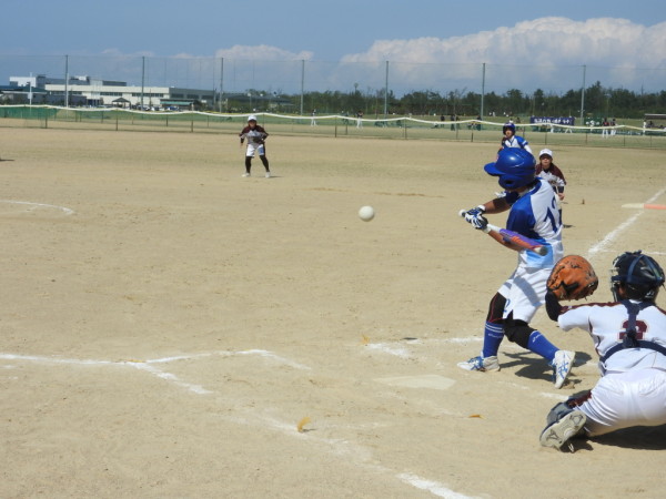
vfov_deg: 18.4
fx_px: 1539
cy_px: 250
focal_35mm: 80
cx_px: 333
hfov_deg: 24.4
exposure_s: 1/1600
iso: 100
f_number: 4.5
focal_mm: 14.3
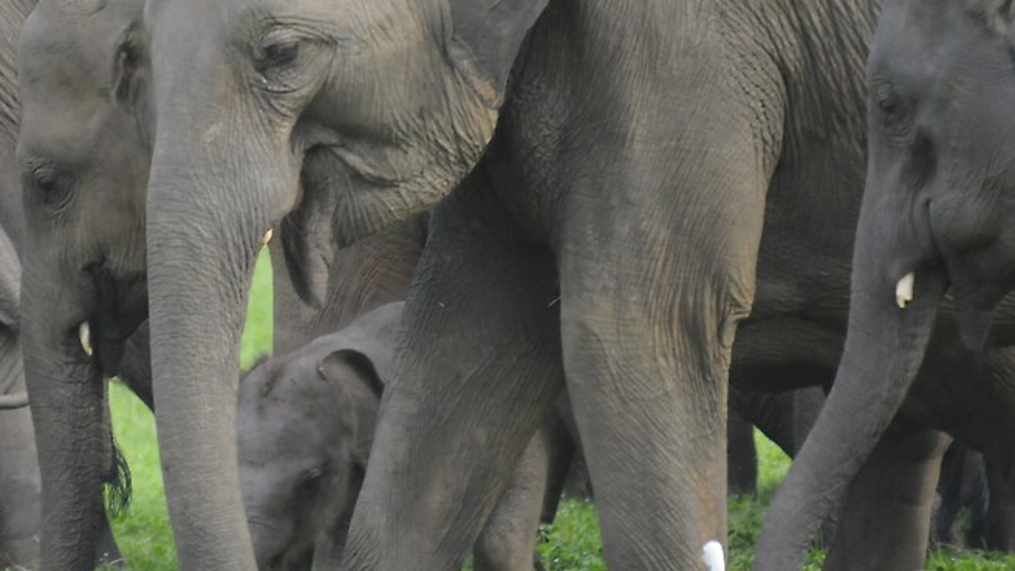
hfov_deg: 1.8
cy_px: 483
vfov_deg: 1.0
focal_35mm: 1197
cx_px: 387
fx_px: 32216
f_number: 6.3
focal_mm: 500
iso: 800
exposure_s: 1/400
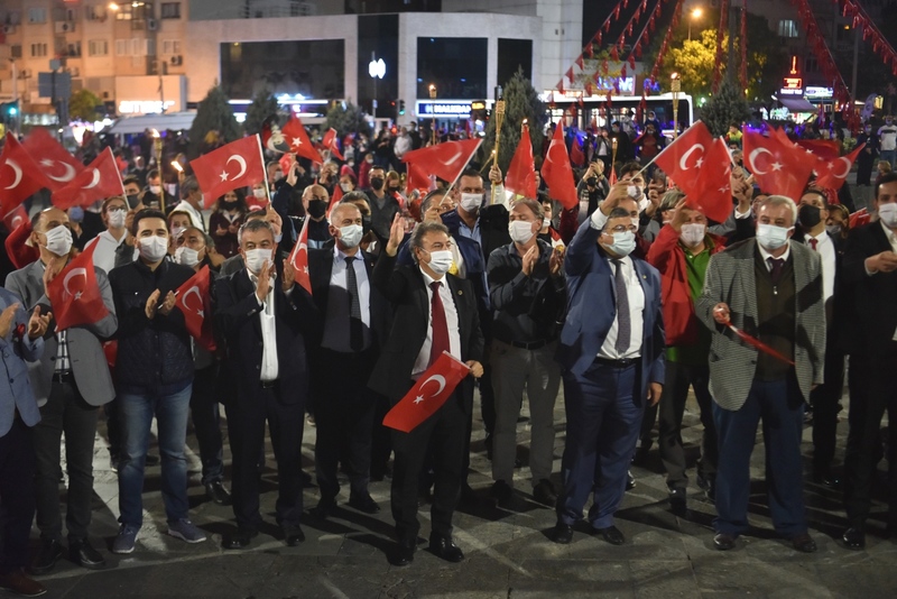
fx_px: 1246
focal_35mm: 50
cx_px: 448
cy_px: 300
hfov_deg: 39.6
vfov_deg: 27.0
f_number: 2.8
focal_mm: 50
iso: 3200
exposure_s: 1/160
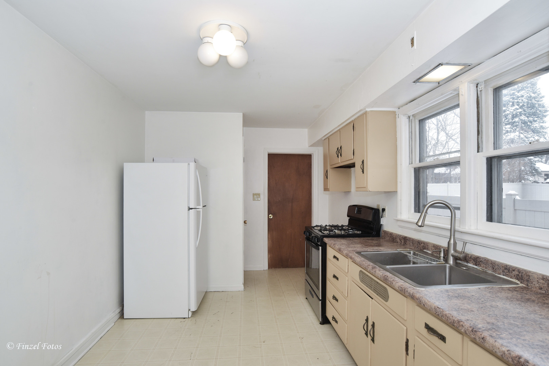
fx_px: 275
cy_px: 183
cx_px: 274
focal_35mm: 18
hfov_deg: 90.0
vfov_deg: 67.4
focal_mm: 18
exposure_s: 1/60
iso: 400
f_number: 8
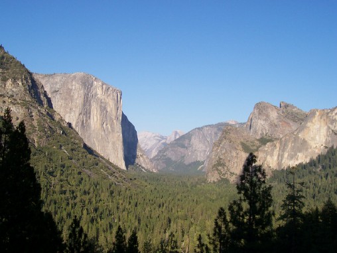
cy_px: 126
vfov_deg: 38.7
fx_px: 360
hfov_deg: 50.1
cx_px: 168
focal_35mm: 37
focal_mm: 5.6
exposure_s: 1/350
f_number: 5.6
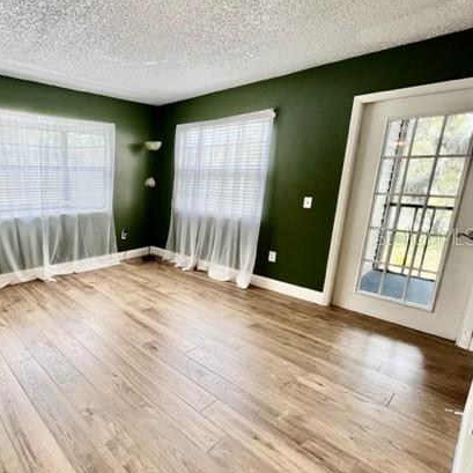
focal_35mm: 18
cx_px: 112
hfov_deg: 74.3
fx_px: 278
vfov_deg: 80.7
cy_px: 236
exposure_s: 1/160
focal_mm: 1.57
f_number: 1.8
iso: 32
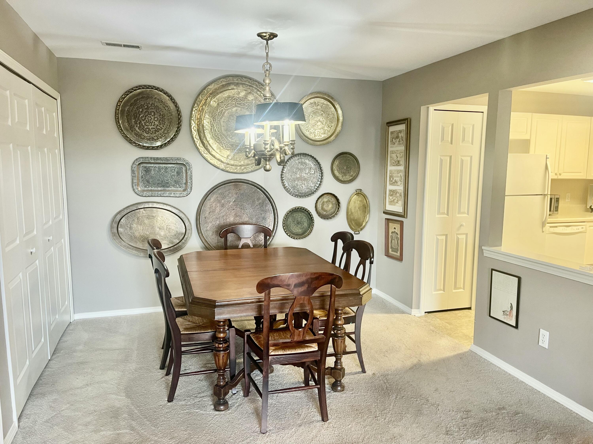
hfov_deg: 69.4
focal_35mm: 25
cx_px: 296
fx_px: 428
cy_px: 222
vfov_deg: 54.9
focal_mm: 5.1
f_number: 1.6
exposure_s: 1/60
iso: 200
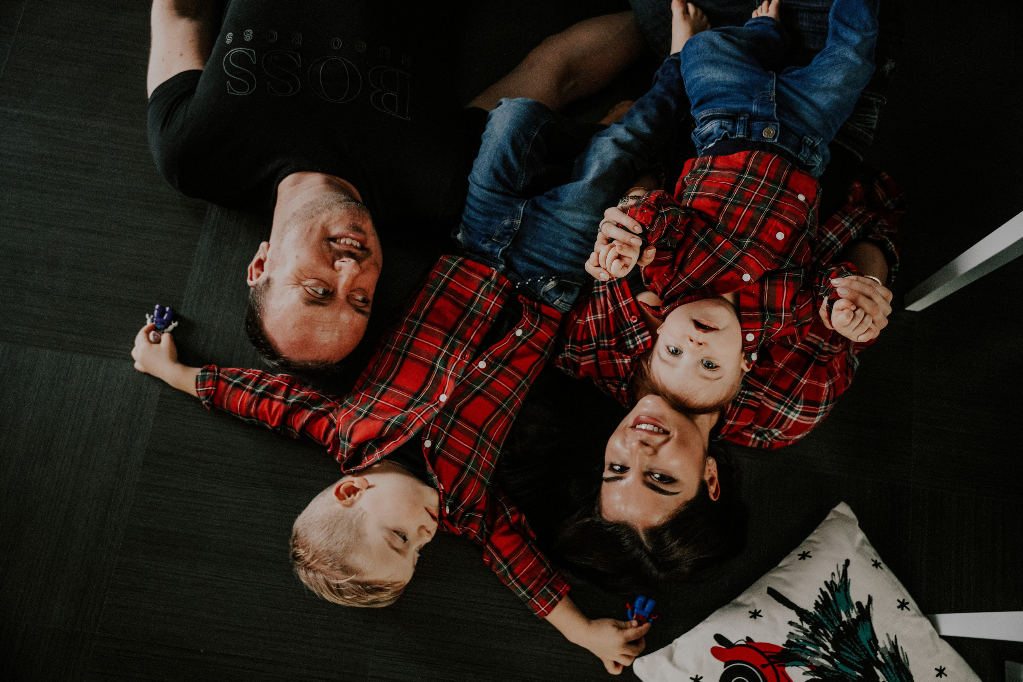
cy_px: 341
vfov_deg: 39.5
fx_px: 949
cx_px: 512
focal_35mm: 33
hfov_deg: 56.6
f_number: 3.2
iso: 5000
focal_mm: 33.4
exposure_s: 1/250
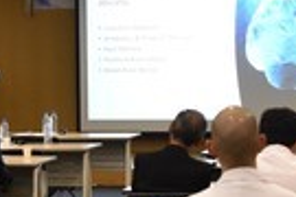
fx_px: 1283
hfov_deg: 13.2
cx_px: 145
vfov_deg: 8.8
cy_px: 70
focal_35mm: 156
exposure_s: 1/100
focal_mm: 35
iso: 1600
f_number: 5
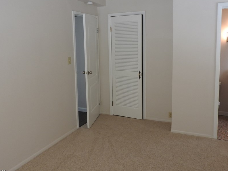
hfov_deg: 58.3
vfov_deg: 45.1
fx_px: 204
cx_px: 123
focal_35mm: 31
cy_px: 66
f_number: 3.3
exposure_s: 1/30
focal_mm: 4.3
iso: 110
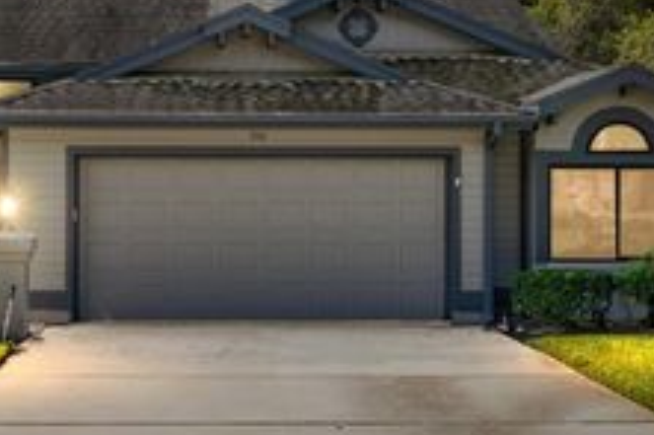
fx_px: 1234
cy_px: 170
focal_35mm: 68
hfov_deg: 29.5
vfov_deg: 20.0
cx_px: 240
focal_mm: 30
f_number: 9
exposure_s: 1/250
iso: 250
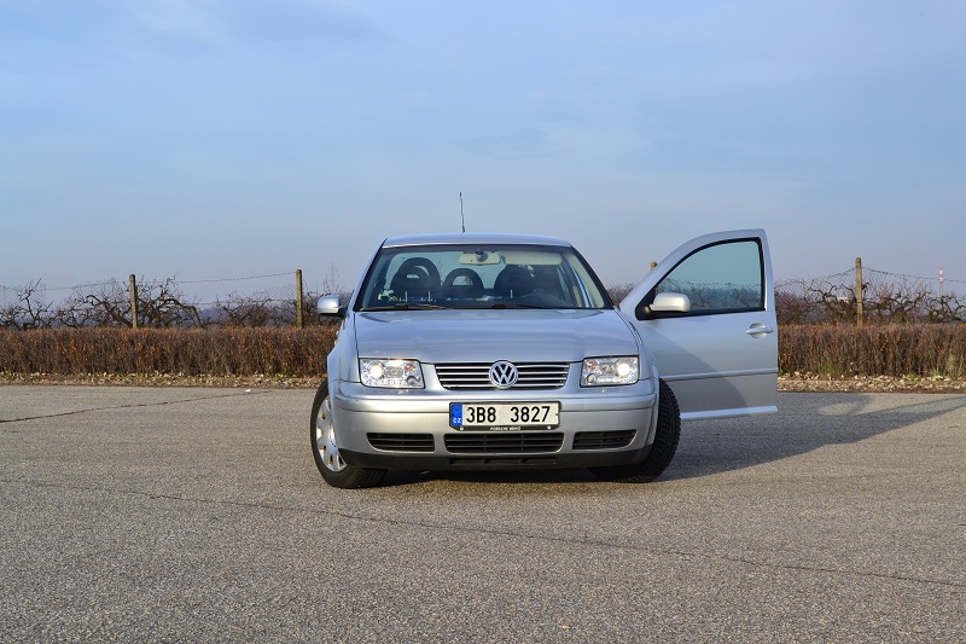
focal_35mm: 54
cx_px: 483
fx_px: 1449
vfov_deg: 25.0
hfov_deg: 36.9
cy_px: 322
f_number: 10
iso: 400
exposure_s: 1/400
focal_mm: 36
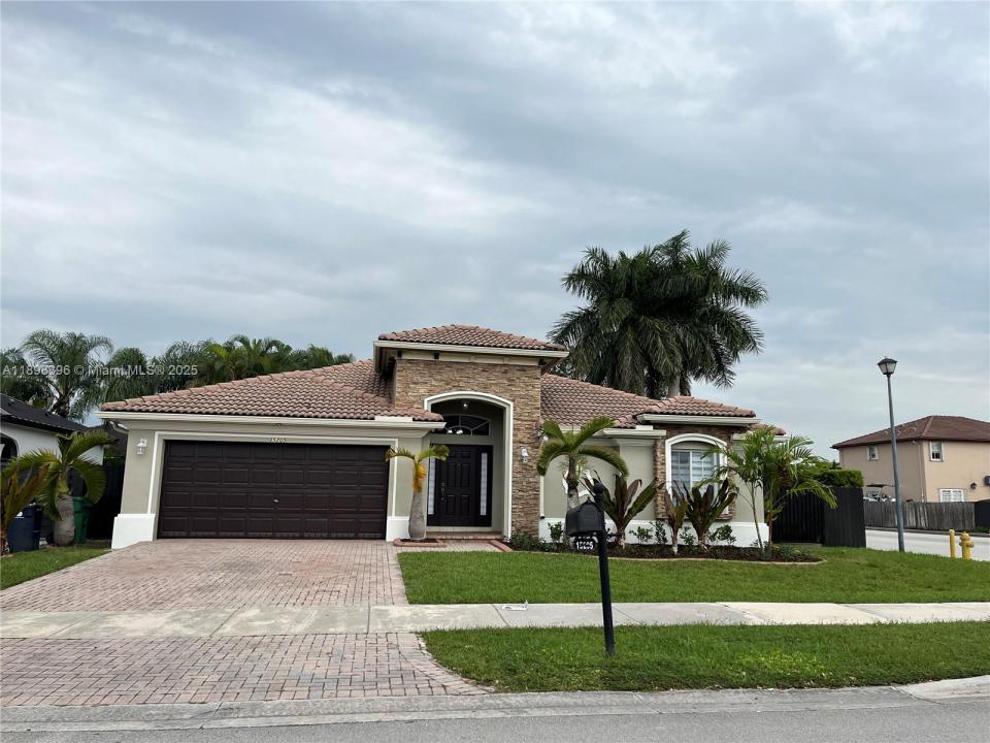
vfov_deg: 53.1
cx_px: 495
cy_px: 372
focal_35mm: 26
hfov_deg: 67.3
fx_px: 744
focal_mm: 5.1
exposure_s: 1/4651
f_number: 1.6
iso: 50
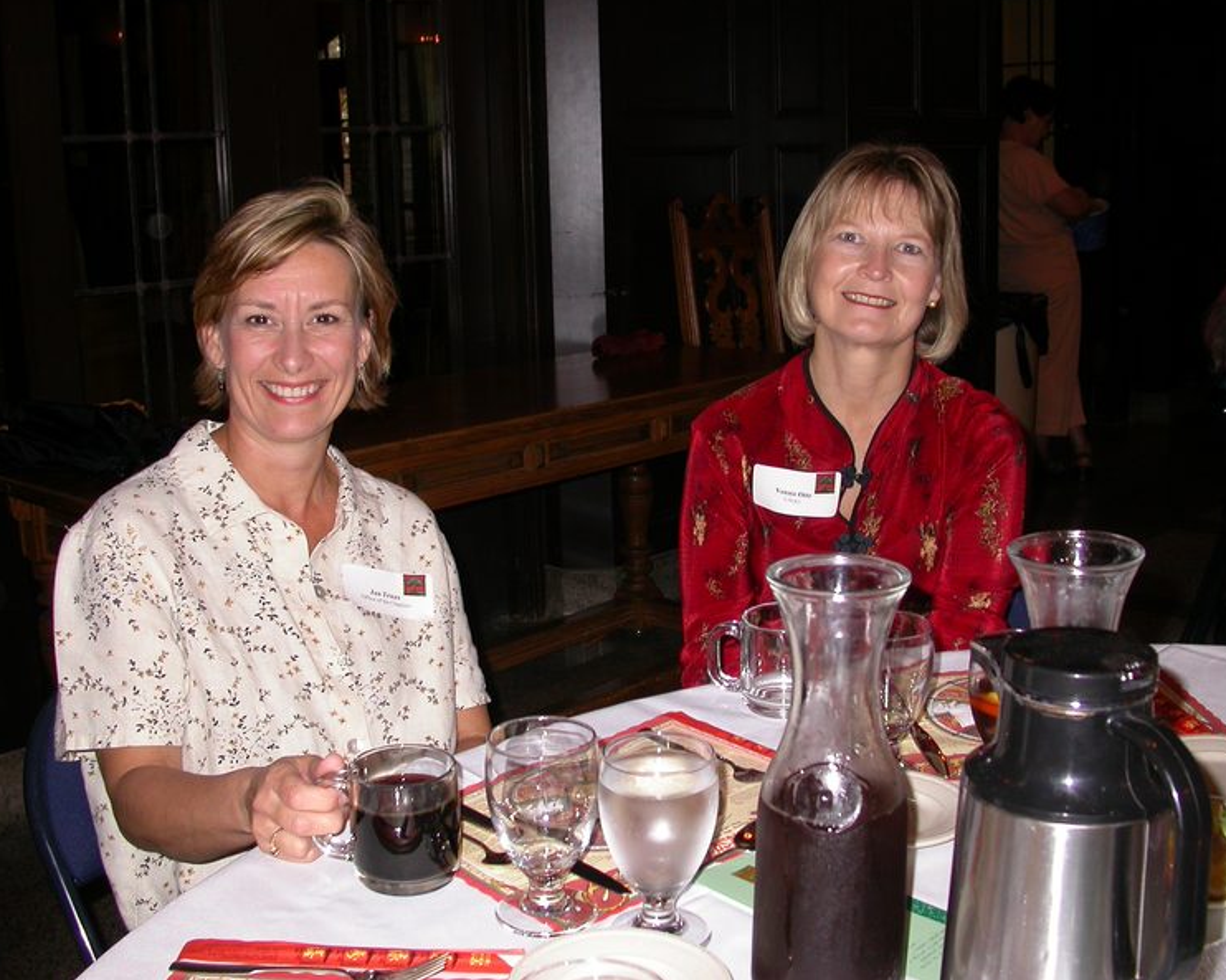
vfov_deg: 37.3
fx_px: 1451
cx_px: 630
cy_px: 488
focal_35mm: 40
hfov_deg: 45.8
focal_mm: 7.85
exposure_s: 1/60
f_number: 2.6
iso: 100
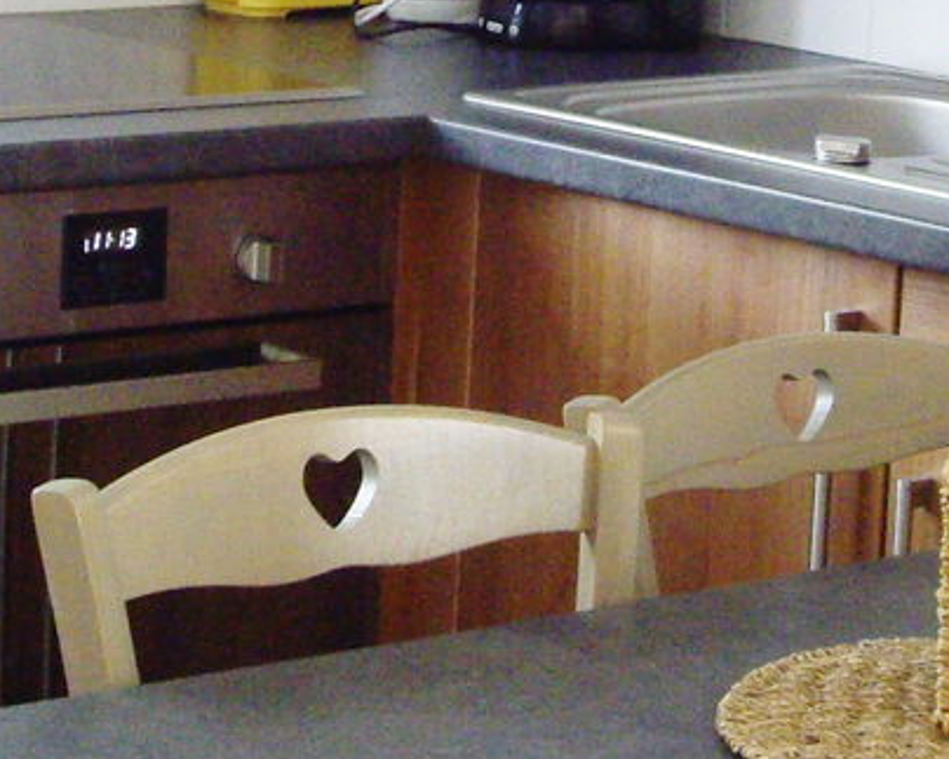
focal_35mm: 147
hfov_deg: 13.1
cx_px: 449
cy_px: 47
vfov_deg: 10.4
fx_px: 4128
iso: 400
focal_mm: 7.9
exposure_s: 1/60
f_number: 2.8
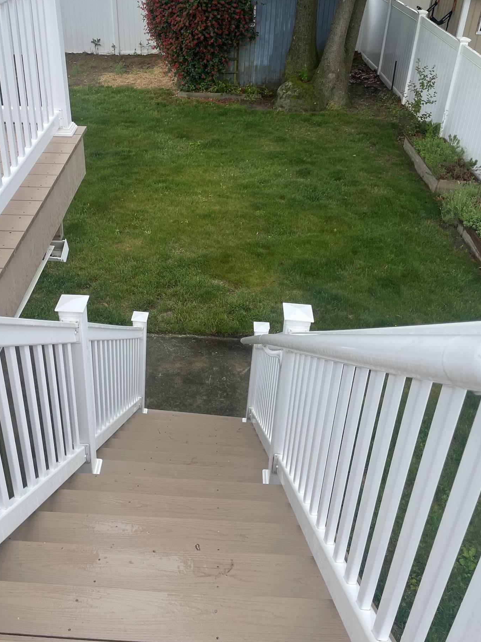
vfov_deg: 54.9
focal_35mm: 33
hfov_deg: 42.7
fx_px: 611
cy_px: 253
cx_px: 194
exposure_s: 1/924
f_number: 1.6
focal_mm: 4.2
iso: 32
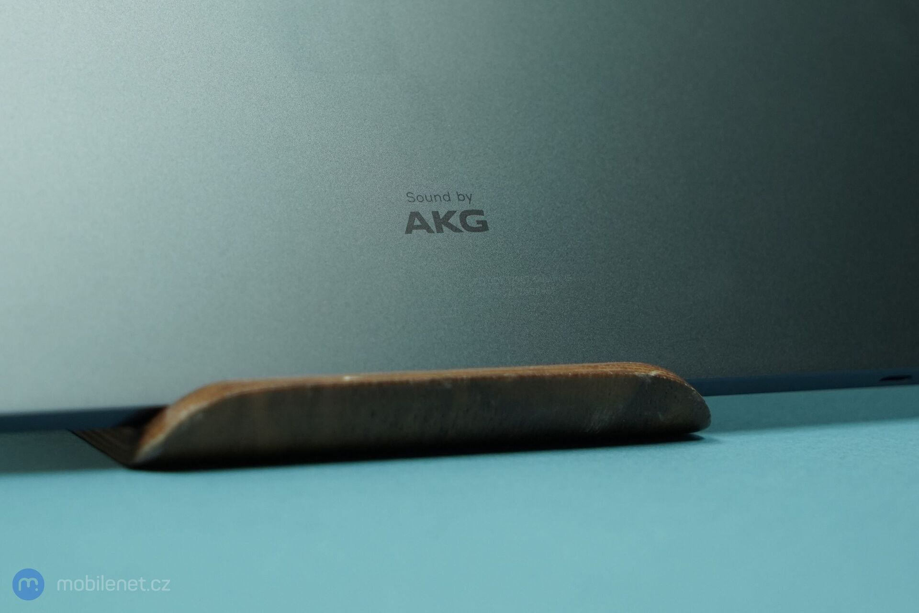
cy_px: 306
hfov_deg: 28.8
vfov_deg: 19.5
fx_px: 1787
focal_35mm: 70
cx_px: 460
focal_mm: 70
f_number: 7.1
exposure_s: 1/160
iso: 1600
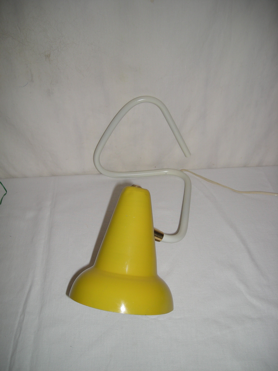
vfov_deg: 52.6
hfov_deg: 40.7
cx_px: 139
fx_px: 375
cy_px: 186
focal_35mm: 35
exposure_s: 1/30
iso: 50
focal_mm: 5.7
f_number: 2.8
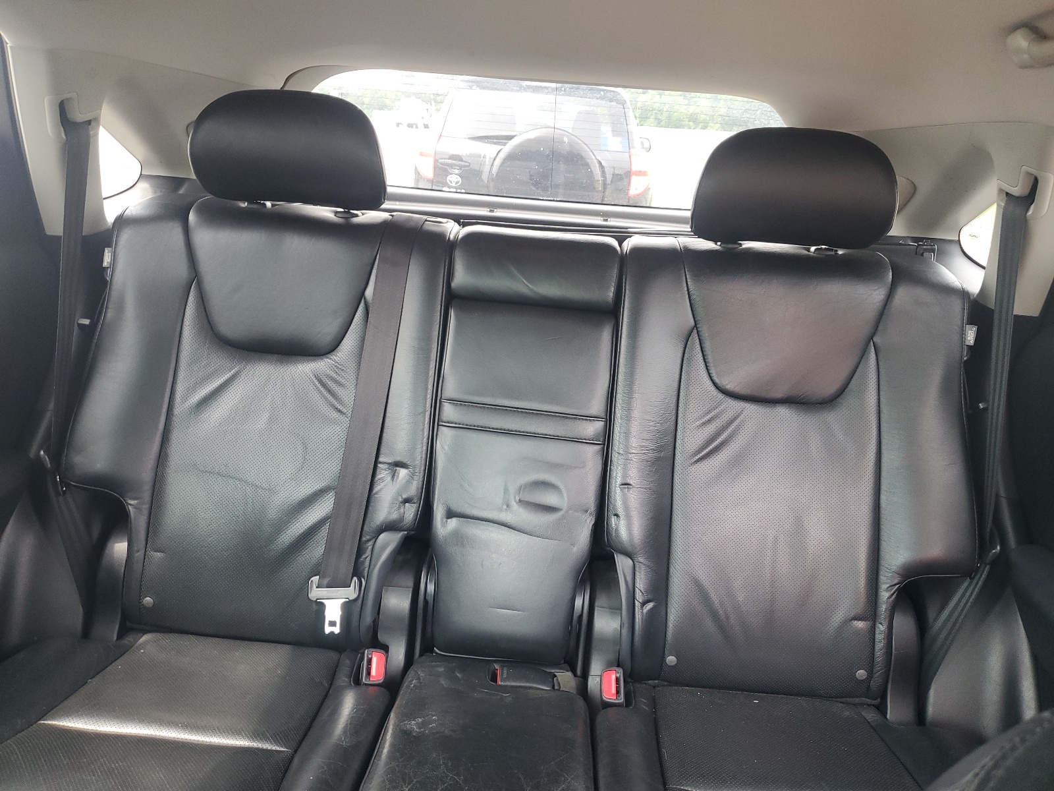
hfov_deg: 67.3
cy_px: 396
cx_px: 527
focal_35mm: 26
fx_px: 792
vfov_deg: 53.1
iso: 96
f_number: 1.5
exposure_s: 1/60.2
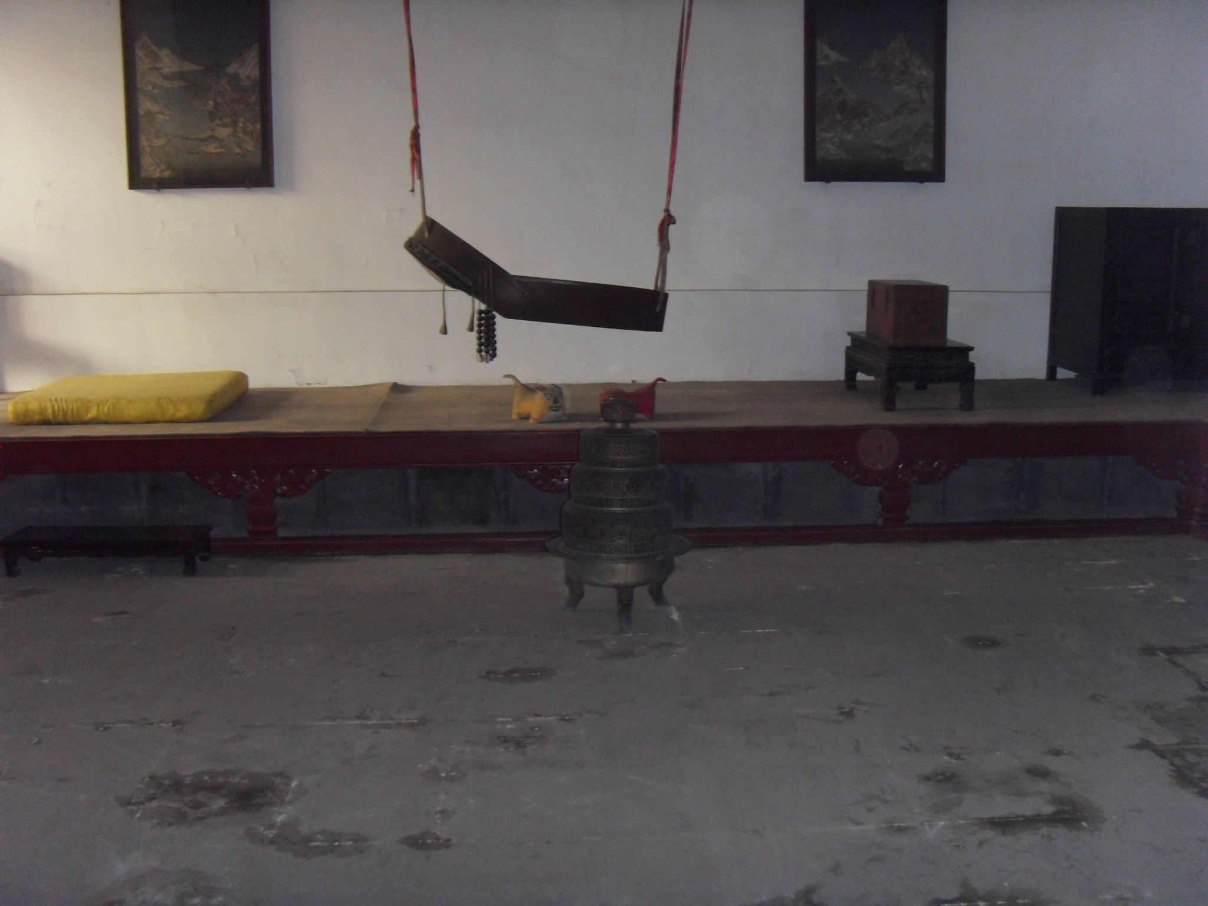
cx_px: 604
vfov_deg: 36.8
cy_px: 453
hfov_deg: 47.9
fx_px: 1361
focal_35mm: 39
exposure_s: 1/45
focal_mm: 6.6
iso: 400
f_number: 3.5
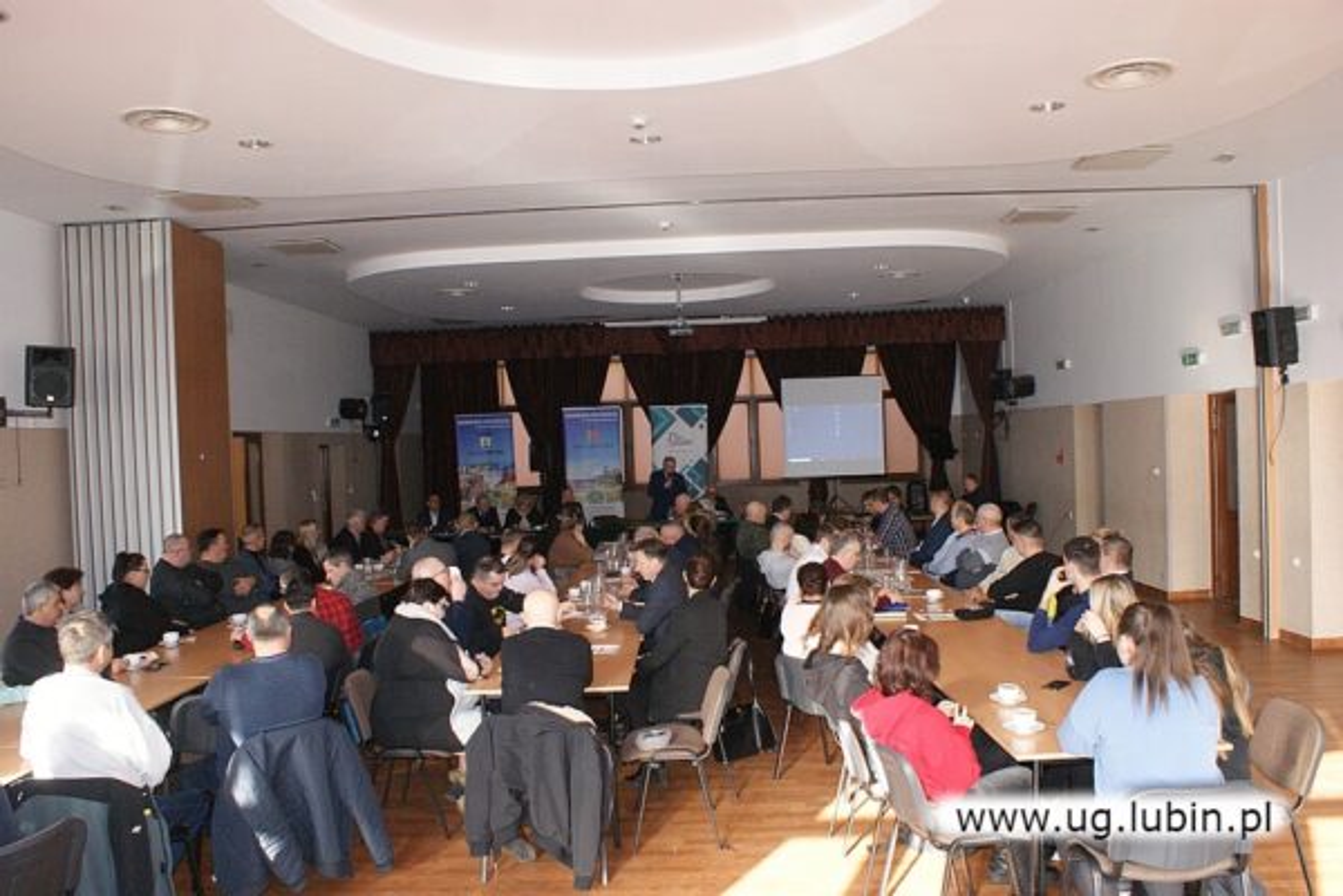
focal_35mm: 27
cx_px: 672
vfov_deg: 47.9
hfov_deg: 67.4
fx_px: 1007
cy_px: 448
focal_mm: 18
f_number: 5.6
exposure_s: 1/160
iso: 800
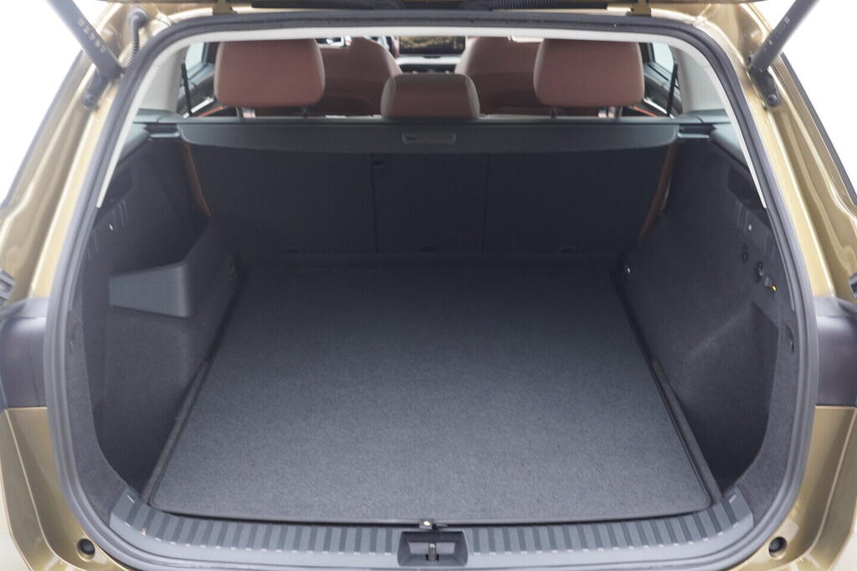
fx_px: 857
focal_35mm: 36
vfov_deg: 36.9
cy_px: 286
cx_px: 428
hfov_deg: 53.1
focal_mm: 24
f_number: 2.8
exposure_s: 1/40
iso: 1000
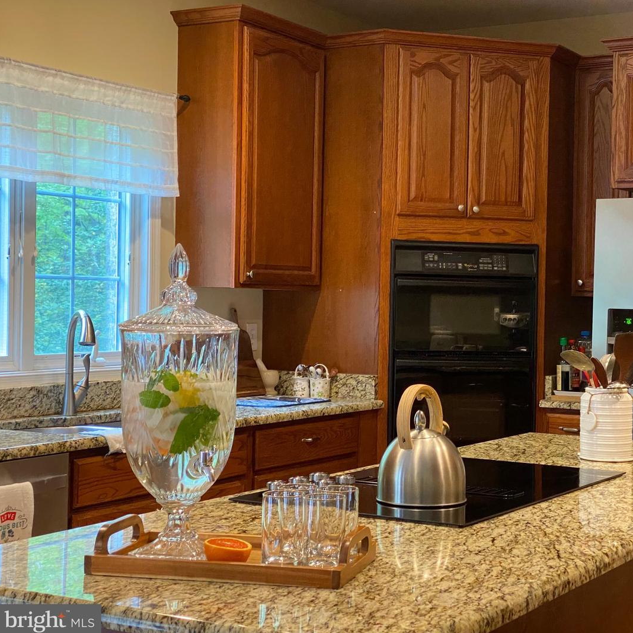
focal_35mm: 62
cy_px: 318
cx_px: 424
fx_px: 1283
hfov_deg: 27.5
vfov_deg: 27.7
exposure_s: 1/60
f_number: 2
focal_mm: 6
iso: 400
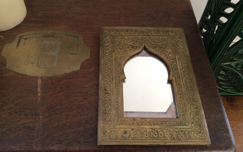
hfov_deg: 56.7
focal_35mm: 34
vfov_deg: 37.3
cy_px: 79
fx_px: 225
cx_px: 121
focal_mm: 3.3
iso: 80
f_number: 2.4
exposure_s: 1/25
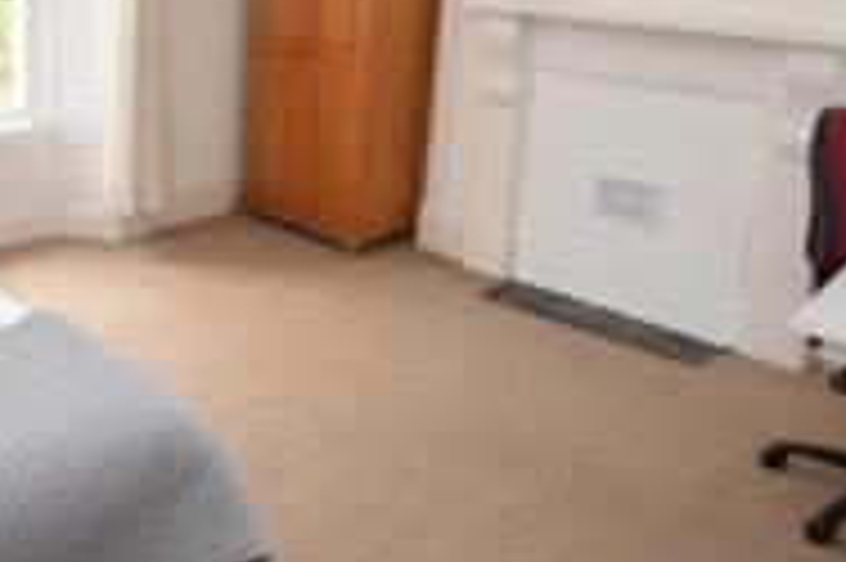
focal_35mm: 38
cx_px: 238
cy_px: 101
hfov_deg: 49.2
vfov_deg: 33.8
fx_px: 892
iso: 450
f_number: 5.6
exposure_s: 1/125
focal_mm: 10
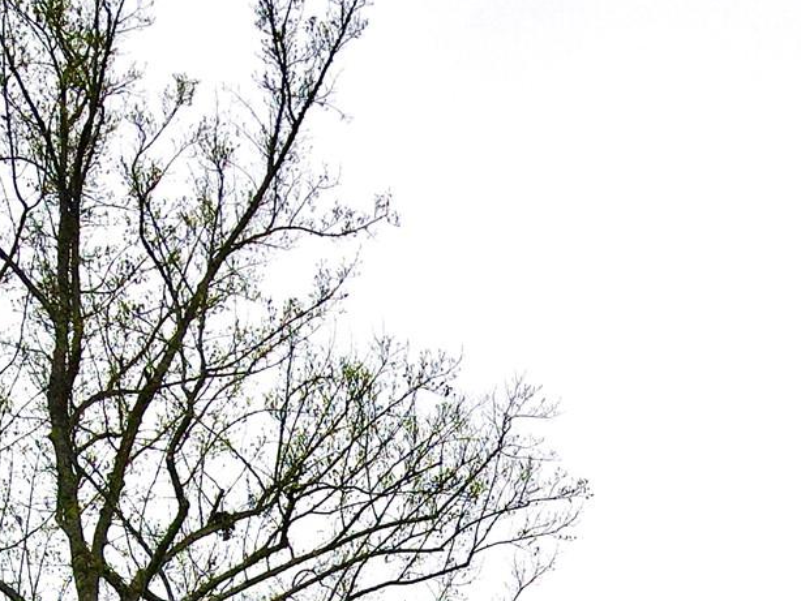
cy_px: 967
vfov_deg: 16.4
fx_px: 1852
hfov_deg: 24.1
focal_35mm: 80
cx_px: 626
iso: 100
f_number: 2.8
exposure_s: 1/640
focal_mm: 4.5
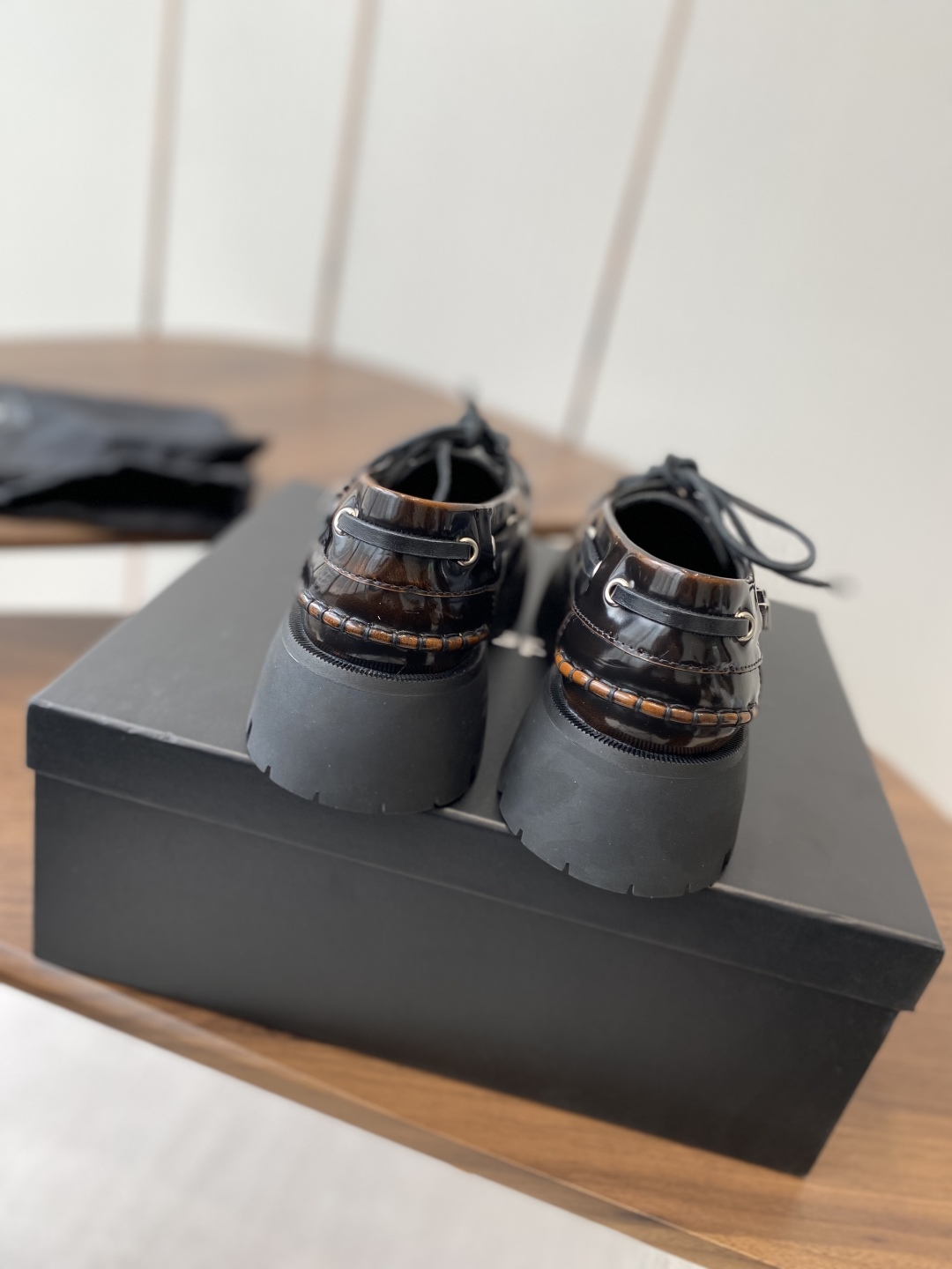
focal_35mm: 26
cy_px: 634
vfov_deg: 67.3
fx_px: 953
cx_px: 476
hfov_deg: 53.1
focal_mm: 4.25
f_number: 1.8
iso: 40
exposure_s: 1/122
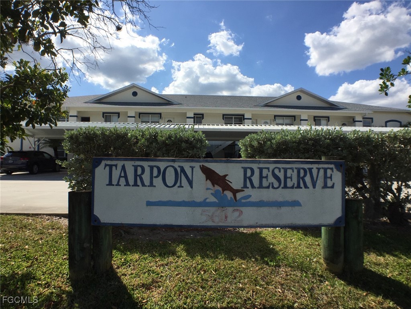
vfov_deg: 48.2
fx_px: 344
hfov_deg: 61.7
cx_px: 206
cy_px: 154
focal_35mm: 29
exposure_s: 1/3049
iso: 32
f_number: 2.2
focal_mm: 4.15
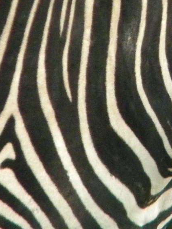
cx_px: 301
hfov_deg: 1.3
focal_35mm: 1173
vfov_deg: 1.7
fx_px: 7768
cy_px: 11
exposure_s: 1/290
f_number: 5.4
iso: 800
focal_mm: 75
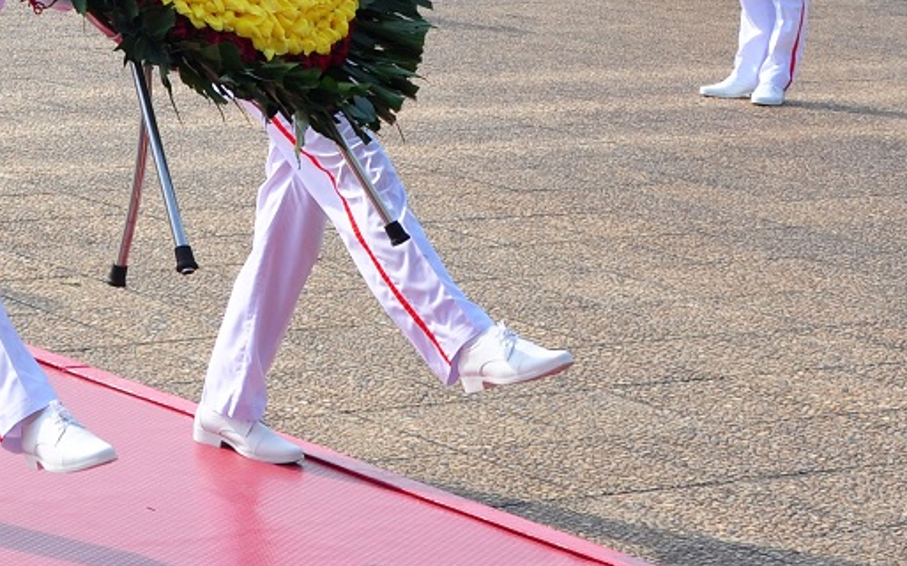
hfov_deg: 14.4
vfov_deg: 9.4
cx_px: -320
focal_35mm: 138
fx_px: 3409
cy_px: -110
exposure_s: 1/160
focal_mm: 30
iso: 200
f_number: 9
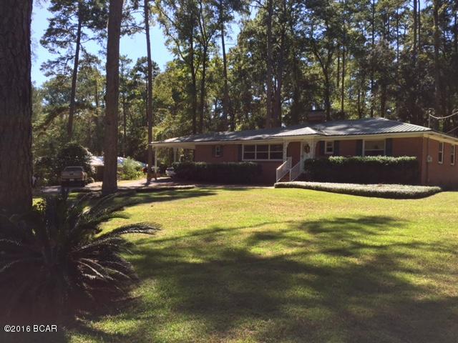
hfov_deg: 61.7
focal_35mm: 29
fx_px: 384
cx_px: 229
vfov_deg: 48.2
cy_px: 172
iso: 32
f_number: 2.2
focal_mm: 4.15
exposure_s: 1/682
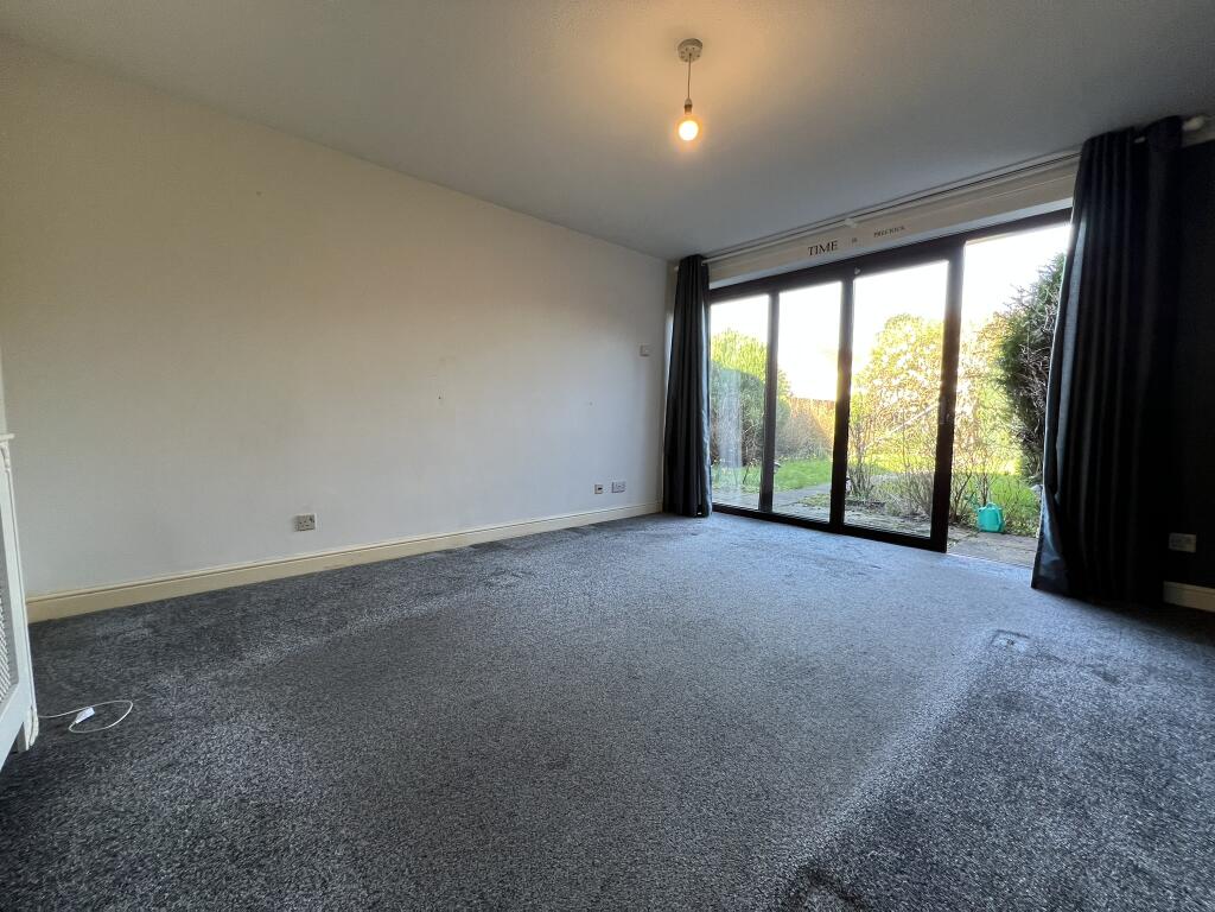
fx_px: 456
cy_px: 456
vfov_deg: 89.9
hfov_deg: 106.2
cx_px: 608
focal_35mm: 13
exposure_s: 1/99
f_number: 1.8
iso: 160
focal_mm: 1.57
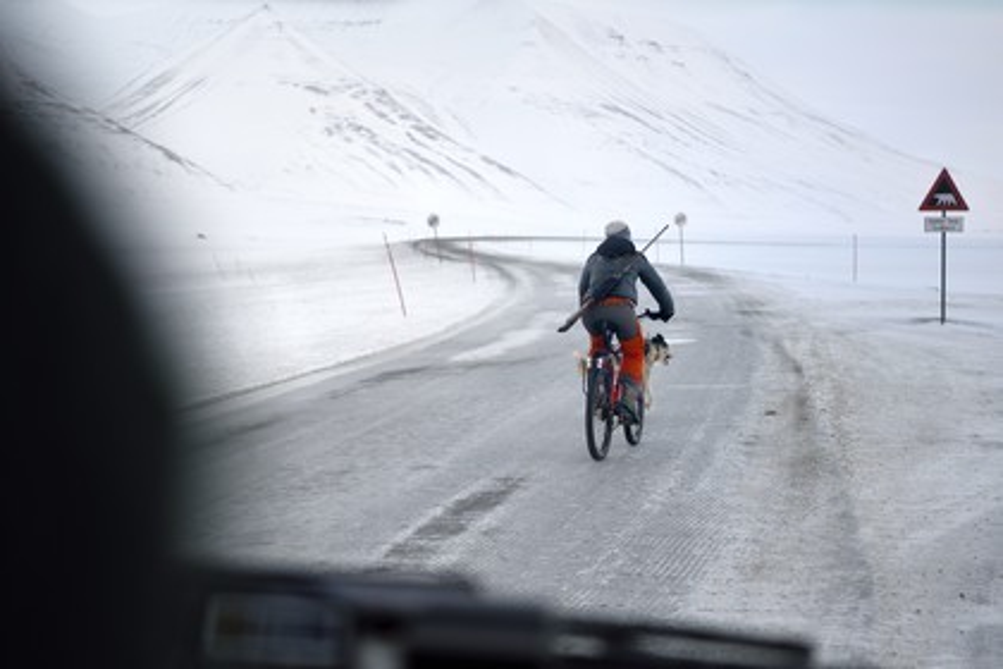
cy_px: 334
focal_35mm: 65
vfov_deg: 20.9
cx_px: 502
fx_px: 1811
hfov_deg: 31.0
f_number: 3.2
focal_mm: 65
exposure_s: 1/320
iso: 400
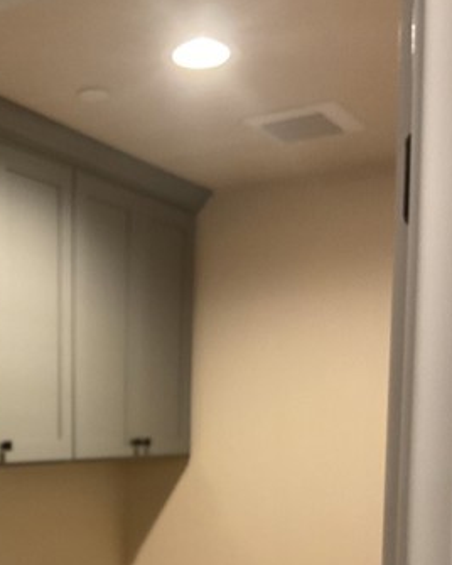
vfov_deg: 33.1
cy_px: 503
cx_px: 56
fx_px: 903
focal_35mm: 54
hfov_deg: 27.2
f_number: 1.8
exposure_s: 1/60
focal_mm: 3
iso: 160
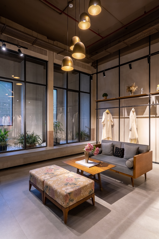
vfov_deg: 84.0
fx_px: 132
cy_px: 120
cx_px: 80
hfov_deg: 61.9
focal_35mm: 20
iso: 800
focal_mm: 20
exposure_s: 1/60
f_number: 11
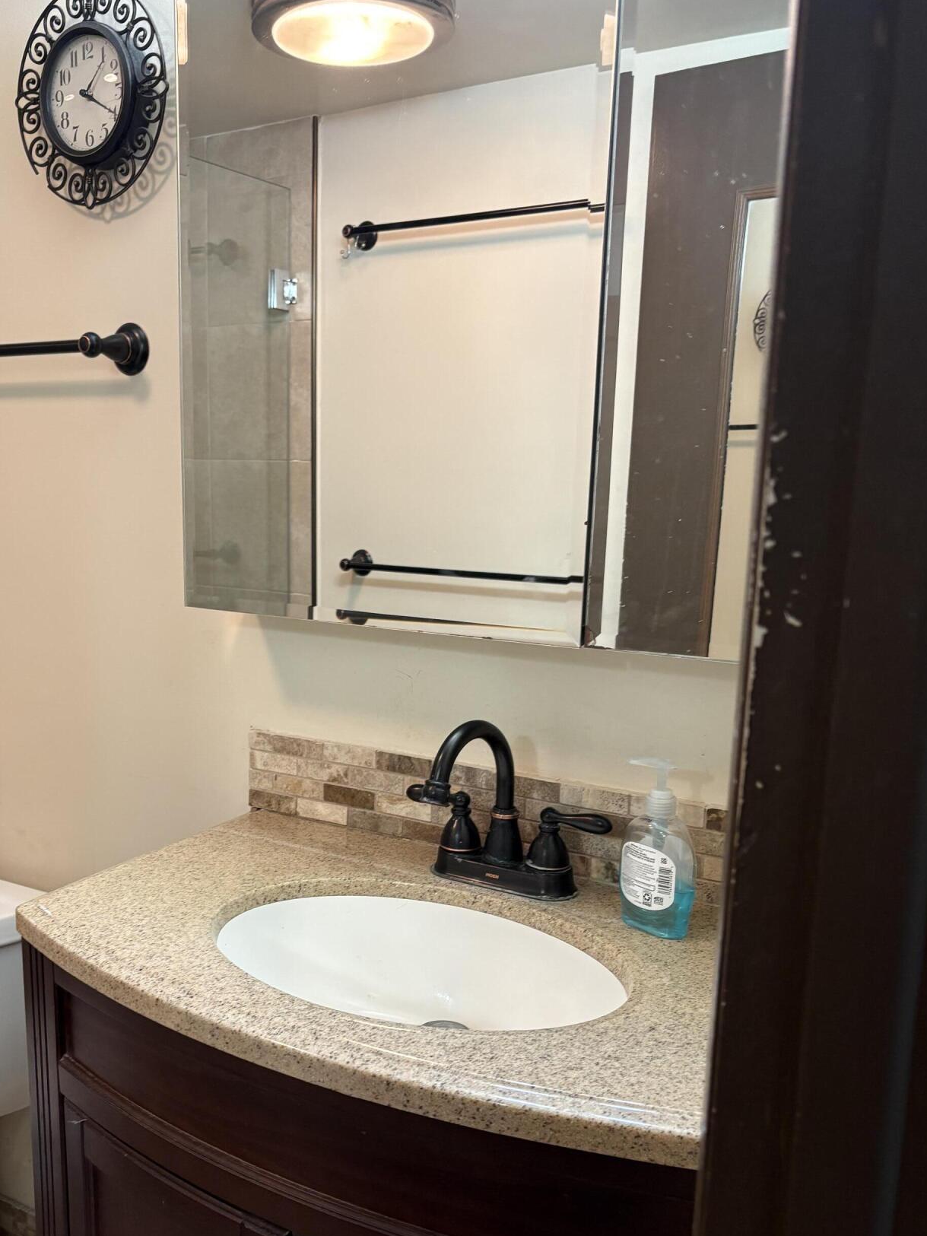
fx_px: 1142
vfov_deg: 56.6
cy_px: 698
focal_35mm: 32
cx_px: 363
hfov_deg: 43.9
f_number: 1.6
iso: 200
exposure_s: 1/60
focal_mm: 5.96
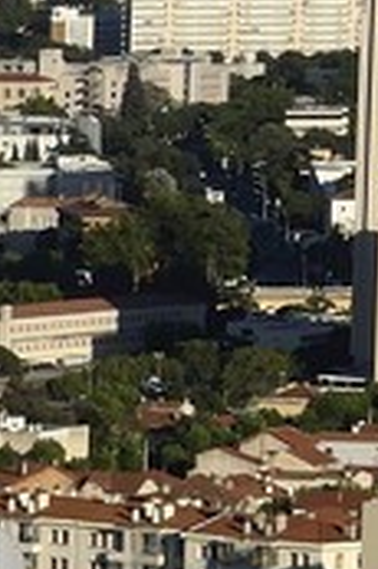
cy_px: 842
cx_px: -1581
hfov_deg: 2.7
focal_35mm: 480
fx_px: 7575
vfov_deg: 4.3
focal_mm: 52
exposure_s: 1/320
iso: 200
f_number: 16
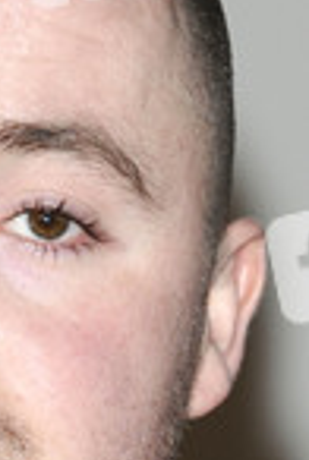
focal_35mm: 635
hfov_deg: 2.2
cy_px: 406
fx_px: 8141
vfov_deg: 3.2
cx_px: -109
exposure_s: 1/160
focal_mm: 155
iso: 320
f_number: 4.5
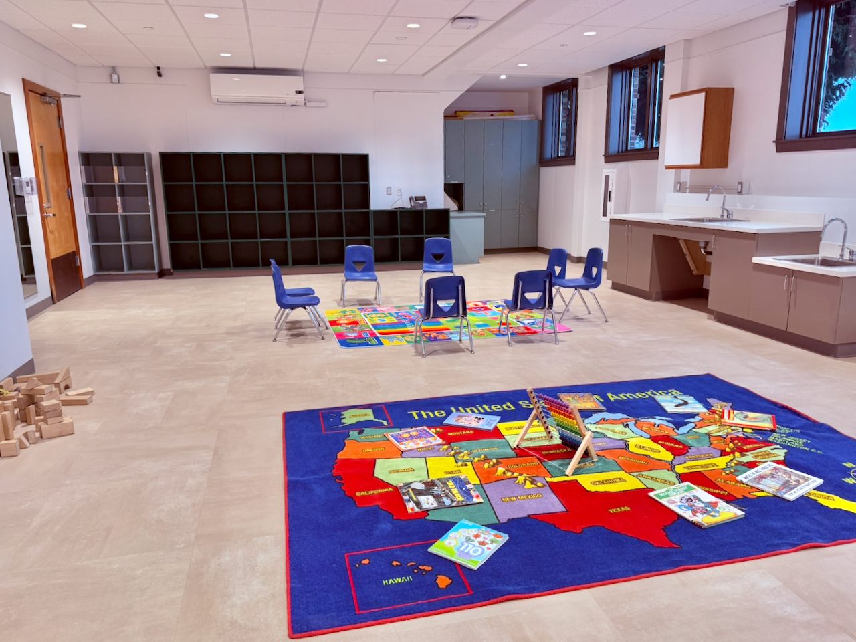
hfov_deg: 71.6
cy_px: 321
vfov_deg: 56.8
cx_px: 428
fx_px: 593
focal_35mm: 24
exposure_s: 1/121
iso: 125
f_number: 1.78
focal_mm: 6.76
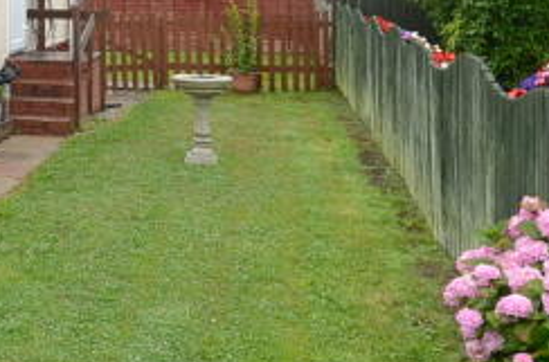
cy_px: -52
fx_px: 958
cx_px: -194
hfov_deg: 26.4
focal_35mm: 63
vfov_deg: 20.3
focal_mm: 10
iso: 250
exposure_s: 1/160
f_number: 6.3
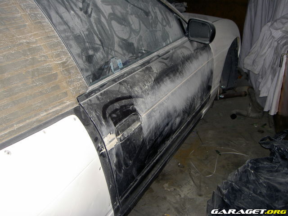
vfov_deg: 36.8
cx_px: 144
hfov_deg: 47.9
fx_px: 324
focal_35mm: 39
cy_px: 108
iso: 100
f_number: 2.8
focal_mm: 8
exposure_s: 1/60
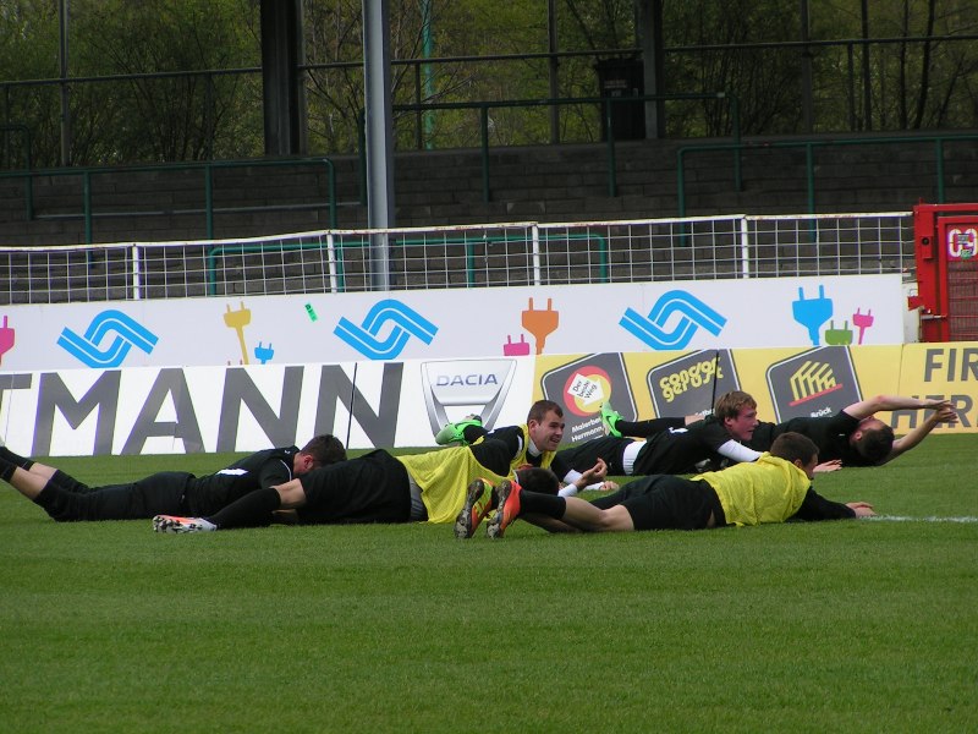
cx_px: 489
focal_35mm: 271
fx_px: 7657
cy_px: 367
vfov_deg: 5.5
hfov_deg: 7.3
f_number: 5
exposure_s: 1/500
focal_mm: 41.4
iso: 50
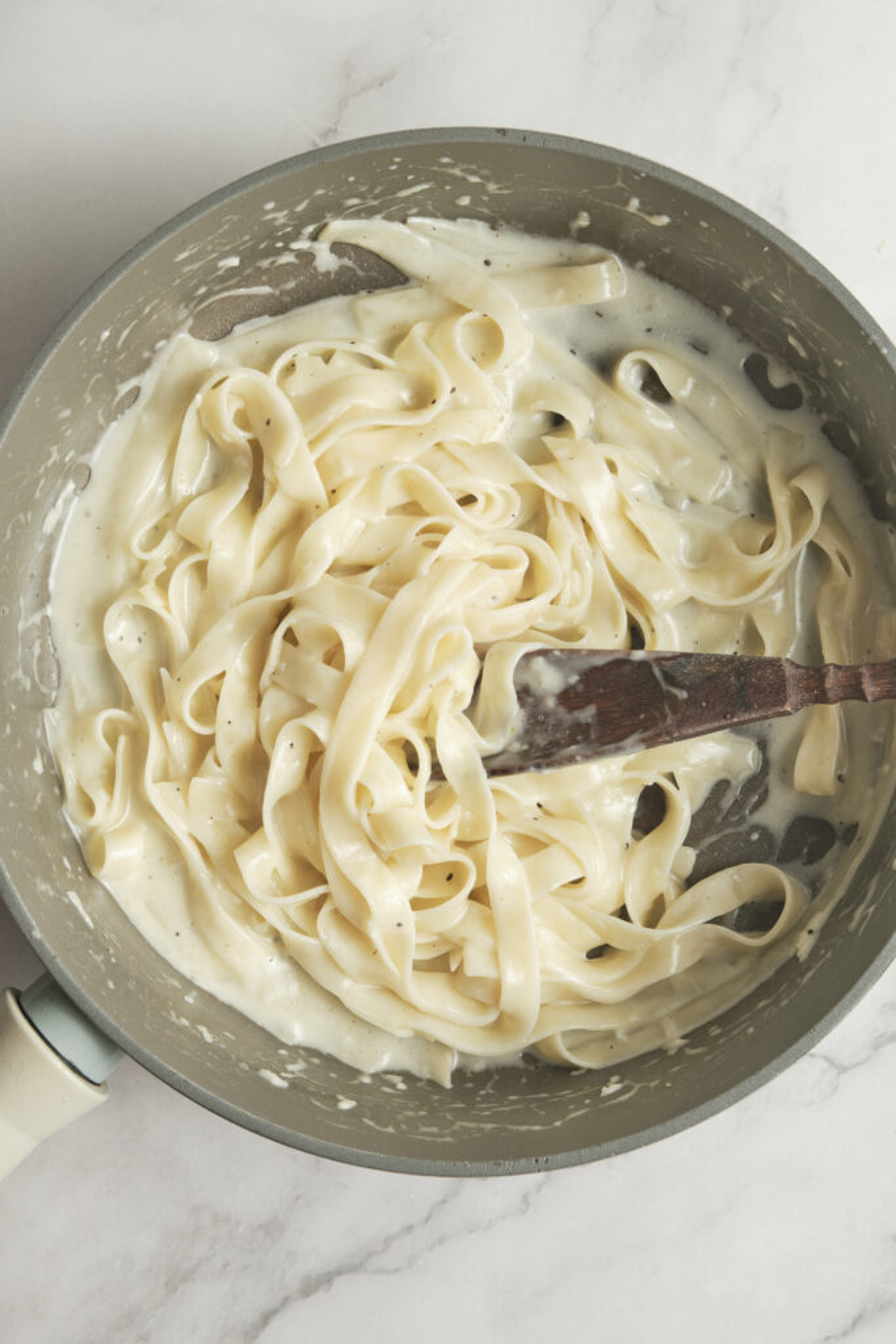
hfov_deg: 20.6
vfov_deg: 30.5
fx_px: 2463
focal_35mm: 66
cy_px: 672
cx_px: 448
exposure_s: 1/250
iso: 160
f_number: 8
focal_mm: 44
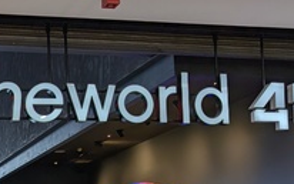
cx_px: -21
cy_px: 241
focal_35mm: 79
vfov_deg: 15.7
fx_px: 633
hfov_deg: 24.5
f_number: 1.68
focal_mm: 6.9
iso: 71
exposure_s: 1/290
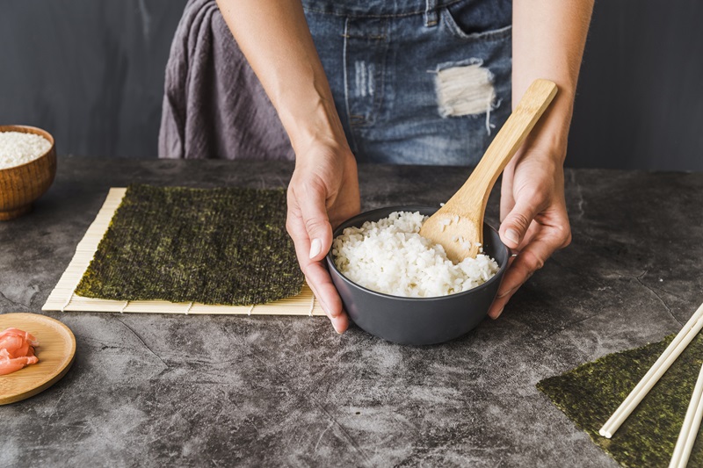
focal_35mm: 50
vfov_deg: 27.0
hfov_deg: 39.6
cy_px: 234
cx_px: 352
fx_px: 976
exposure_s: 1/50
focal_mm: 50
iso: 320
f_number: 5.6
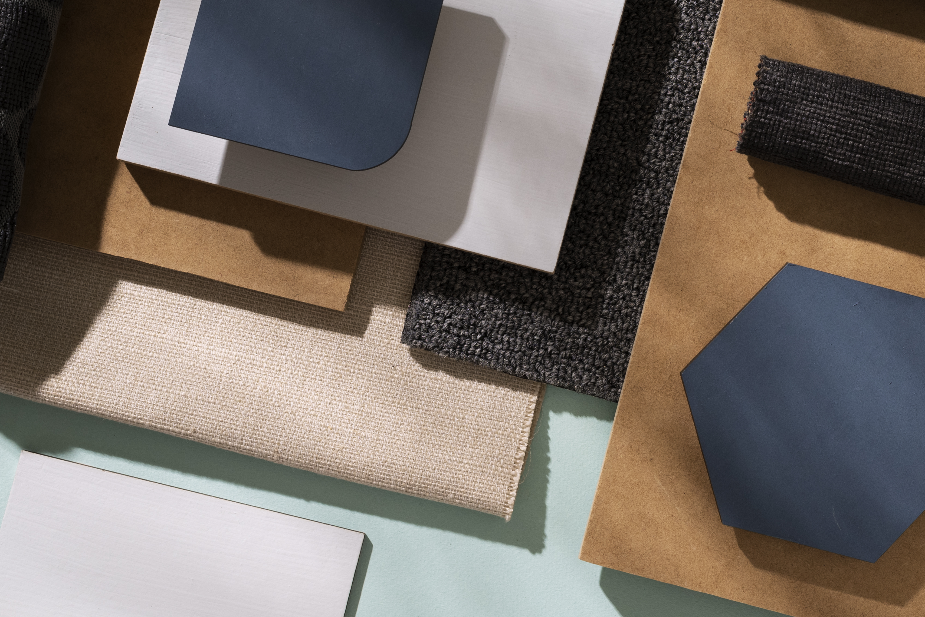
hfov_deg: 23.0
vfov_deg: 15.4
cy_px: 127
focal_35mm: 88
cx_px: 631
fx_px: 2262
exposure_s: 1/125
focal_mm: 50
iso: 250
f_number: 10
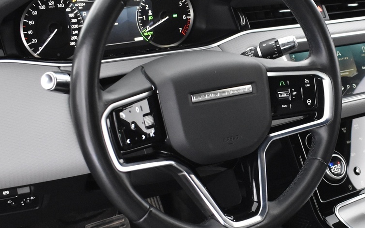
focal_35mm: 59
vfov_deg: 21.7
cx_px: 283
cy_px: 177
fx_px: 587
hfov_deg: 33.7
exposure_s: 1/30
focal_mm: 18
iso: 3200
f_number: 3.5
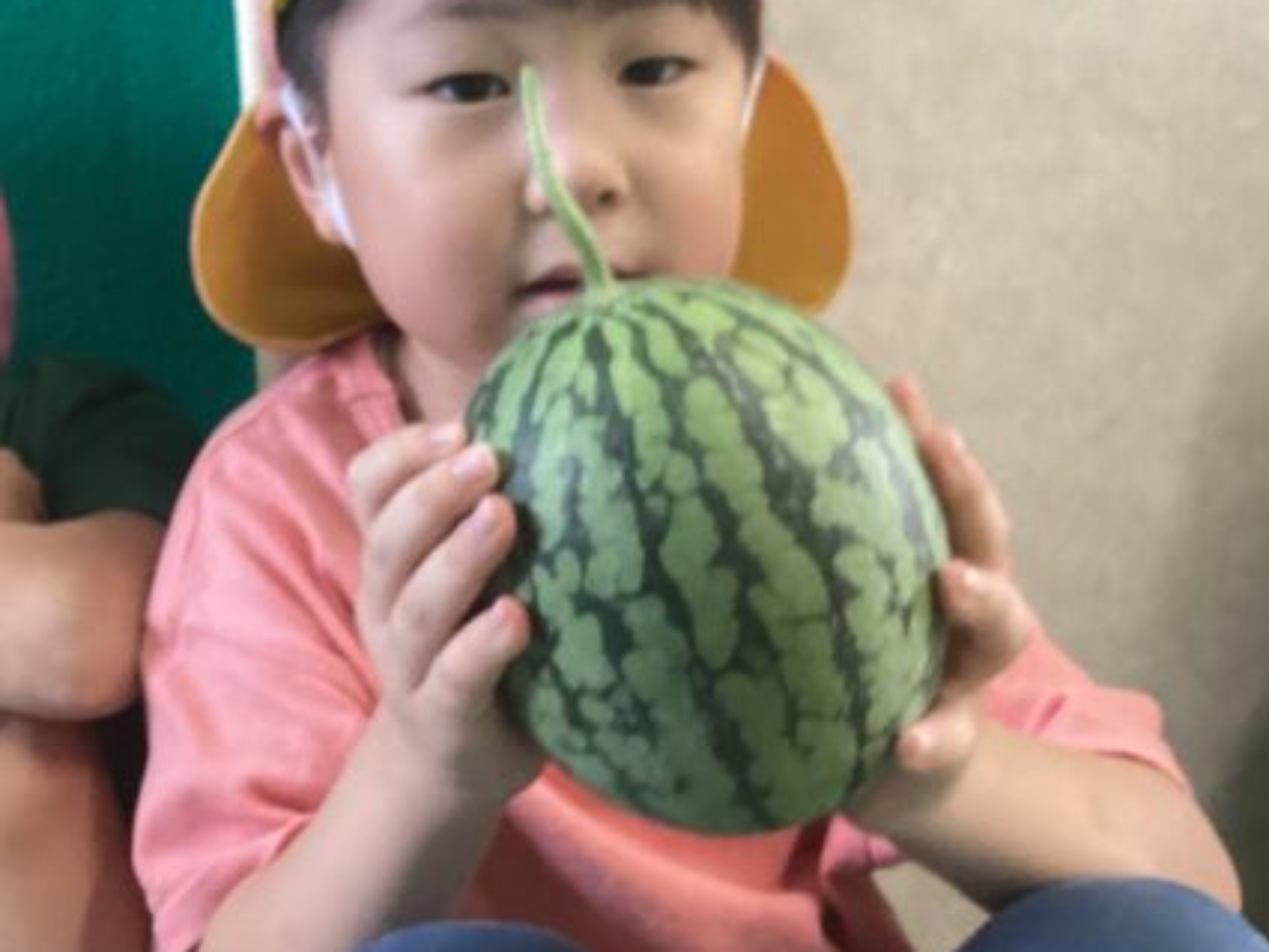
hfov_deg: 33.5
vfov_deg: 25.9
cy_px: 292
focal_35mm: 56
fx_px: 2054
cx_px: 287
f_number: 2.4
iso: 250
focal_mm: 3.3
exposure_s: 1/50
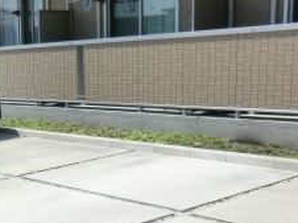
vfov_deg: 21.1
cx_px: 5
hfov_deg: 27.1
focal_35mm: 68
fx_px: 585
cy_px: 201
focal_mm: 4.3
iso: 80
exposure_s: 1/1000
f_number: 3.2
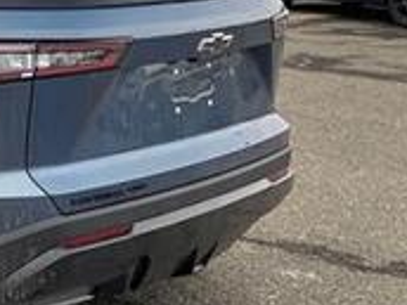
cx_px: -123
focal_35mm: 76
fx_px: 894
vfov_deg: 19.4
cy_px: 116
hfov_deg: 22.8
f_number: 1.6
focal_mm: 4.2
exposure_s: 1/152
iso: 32
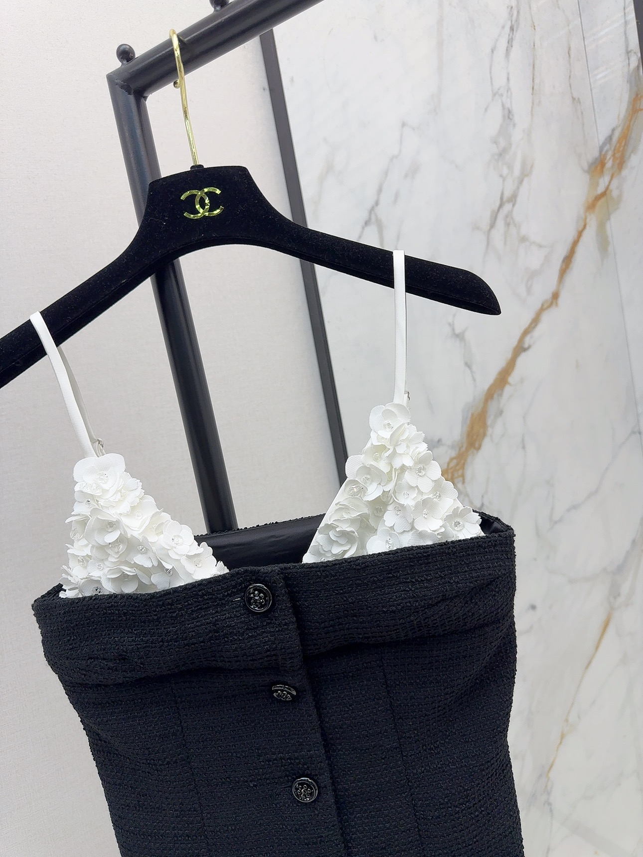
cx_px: 322
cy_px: 428
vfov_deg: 71.6
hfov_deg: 56.8
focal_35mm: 24
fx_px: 594
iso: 80
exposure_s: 1/345
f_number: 1.78
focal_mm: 6.76
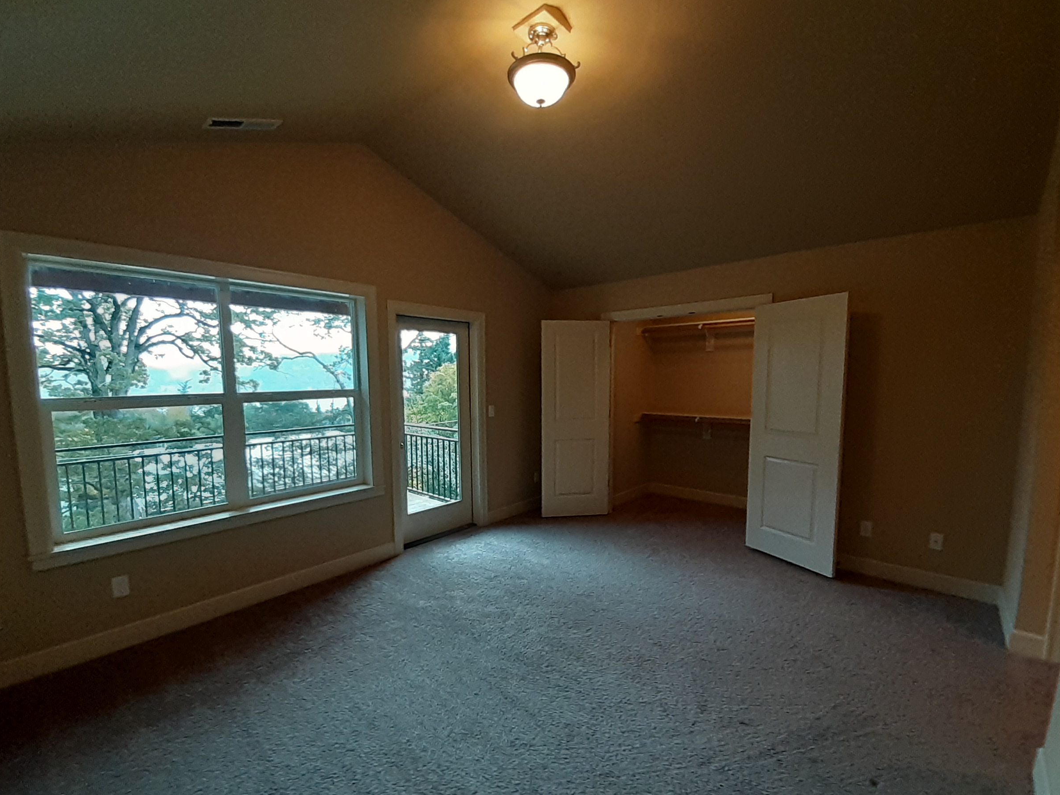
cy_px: 417
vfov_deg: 85.6
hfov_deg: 102.0
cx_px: 516
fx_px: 429
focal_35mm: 14
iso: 200
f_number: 2.2
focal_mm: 1.13
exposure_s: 1/40
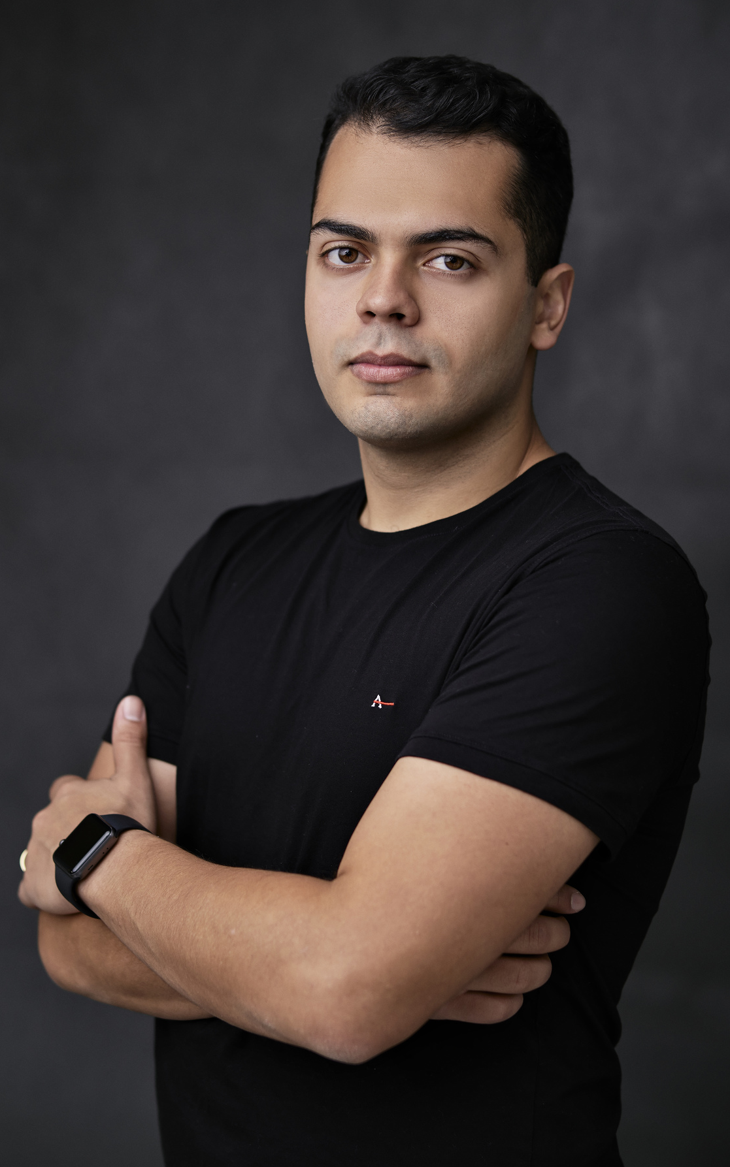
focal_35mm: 77
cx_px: 352
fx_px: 2451
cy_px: 583
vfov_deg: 26.8
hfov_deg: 16.9
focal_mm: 50
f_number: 2
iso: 80
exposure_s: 1/80
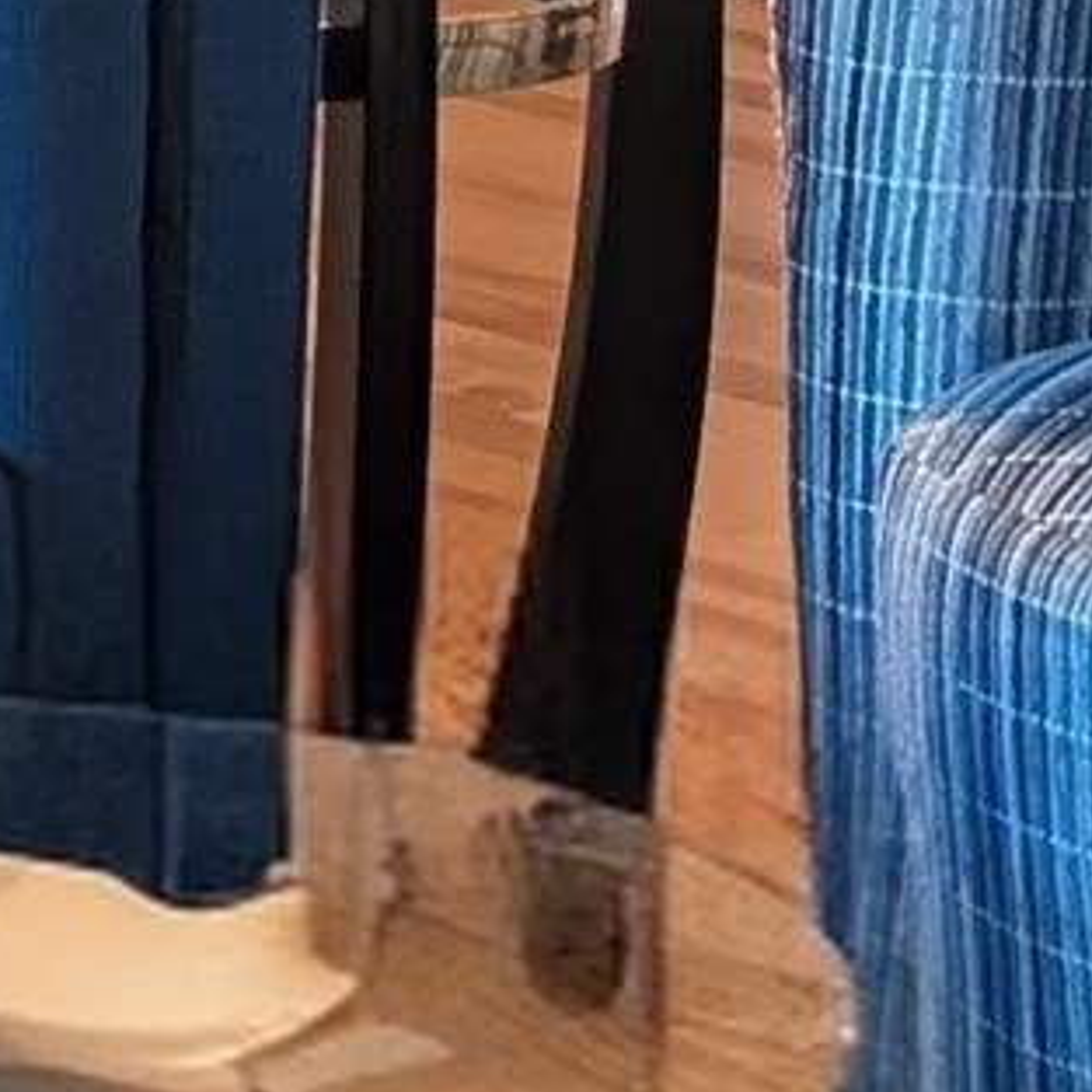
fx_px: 7424
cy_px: -17
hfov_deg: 8.2
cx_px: -513
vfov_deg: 8.4
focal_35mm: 208
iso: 23
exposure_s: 1/40
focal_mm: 6.9
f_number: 1.68
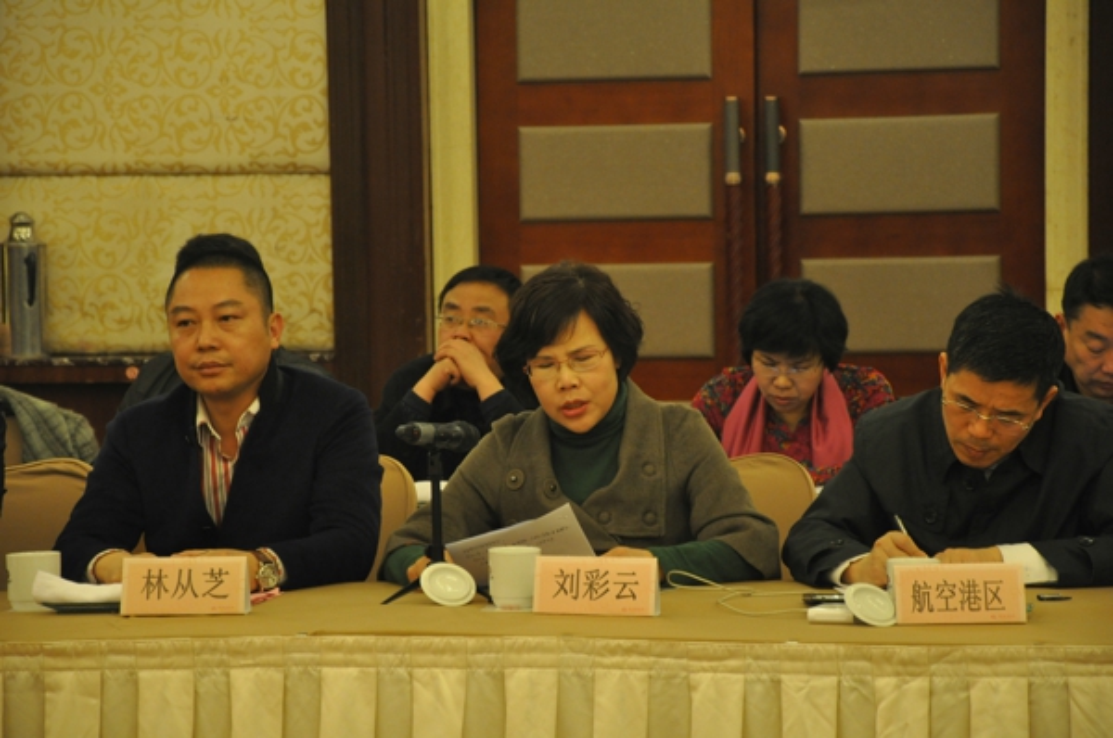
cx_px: 556
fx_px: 4862
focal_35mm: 158
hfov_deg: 13.1
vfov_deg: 8.7
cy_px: 369
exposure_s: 1/30
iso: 1250
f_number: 5.6
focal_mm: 105
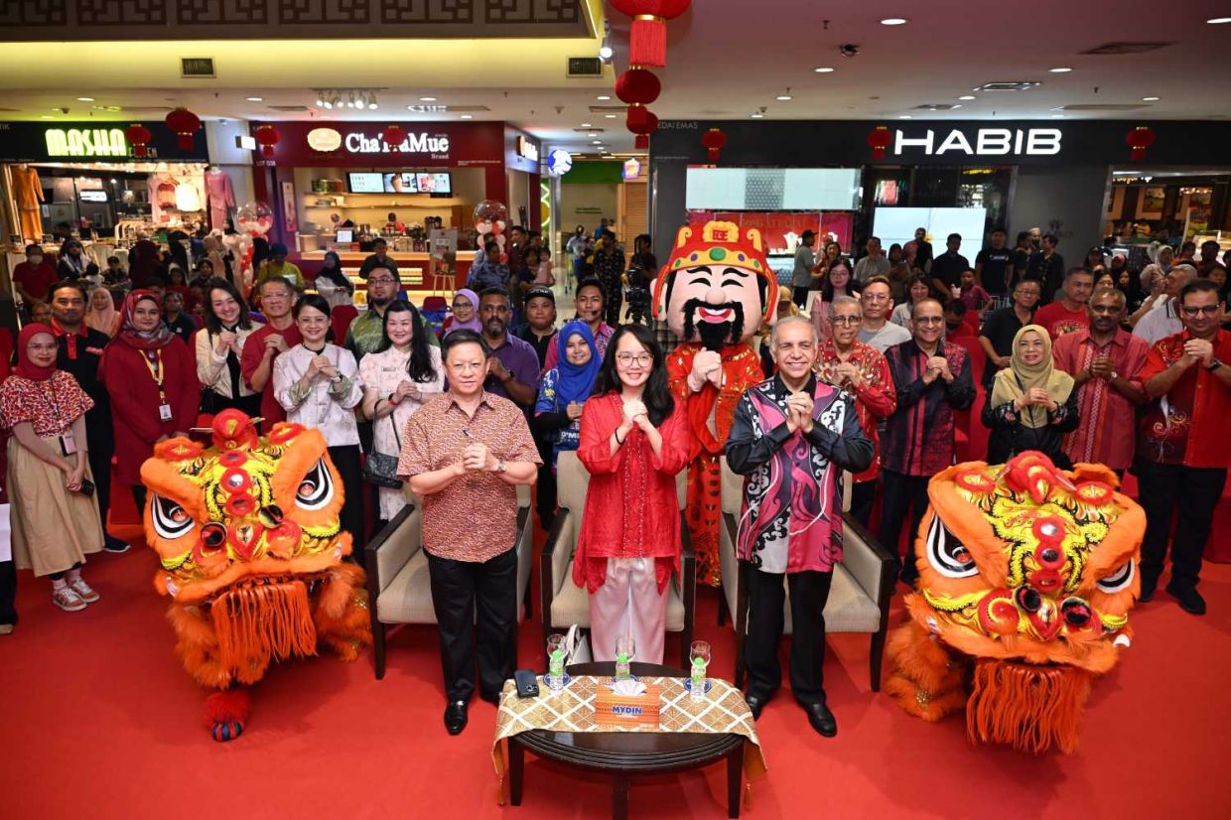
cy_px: 410
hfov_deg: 73.8
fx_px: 820
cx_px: 616
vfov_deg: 53.1
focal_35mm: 24
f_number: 4
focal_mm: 24
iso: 1000
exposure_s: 1/125
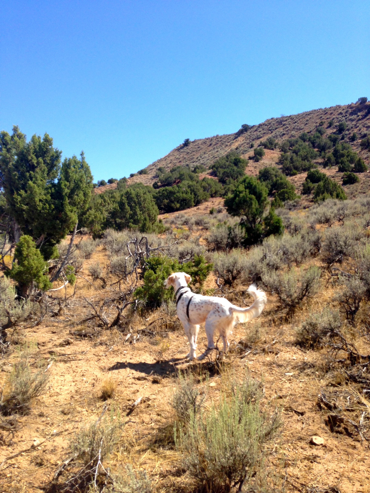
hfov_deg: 42.9
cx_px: 185
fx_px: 470
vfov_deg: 55.4
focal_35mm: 33
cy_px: 246
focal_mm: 4.13
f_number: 2.4
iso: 50
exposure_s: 1/1085
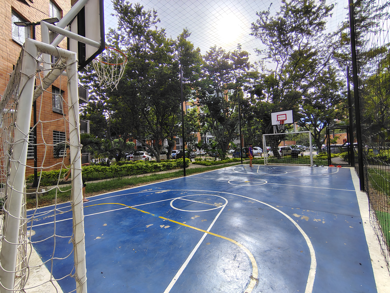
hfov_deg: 94.5
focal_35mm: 16
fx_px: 180
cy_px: 146
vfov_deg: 78.1
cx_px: 195
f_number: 2.2
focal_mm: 2.13
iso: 100
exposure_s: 1/317
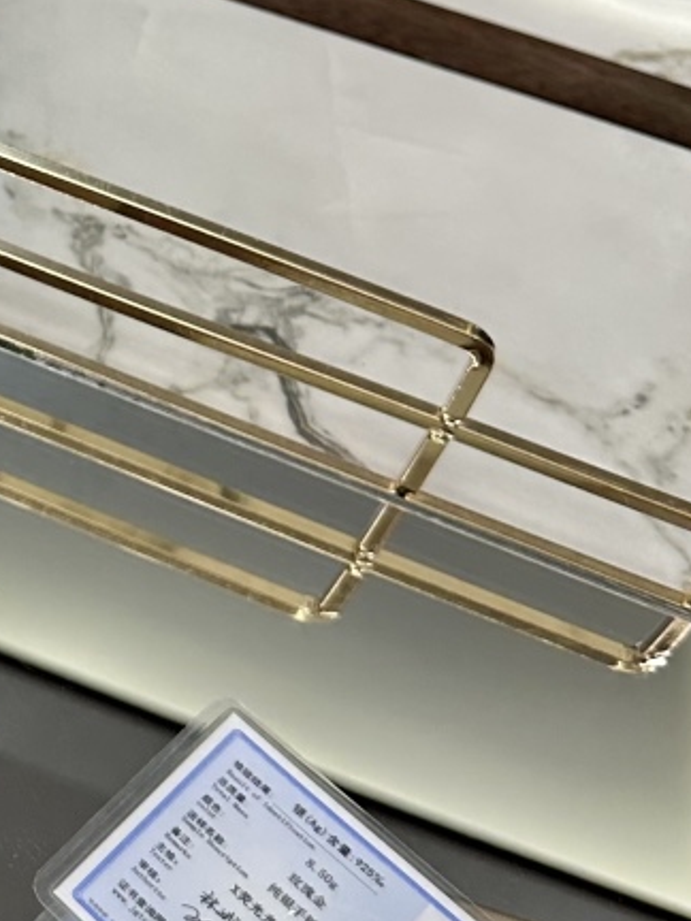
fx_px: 2129
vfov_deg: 24.0
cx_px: -277
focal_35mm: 80
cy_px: 179
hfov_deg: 17.0
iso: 160
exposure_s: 1/100
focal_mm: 6.86
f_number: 1.78
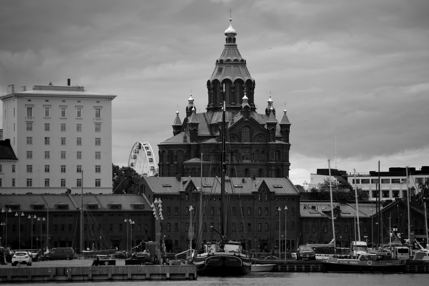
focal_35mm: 188
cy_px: 143
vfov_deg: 7.3
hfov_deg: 11.0
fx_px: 2232
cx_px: 214
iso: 200
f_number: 4.8
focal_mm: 125
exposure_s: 1/800
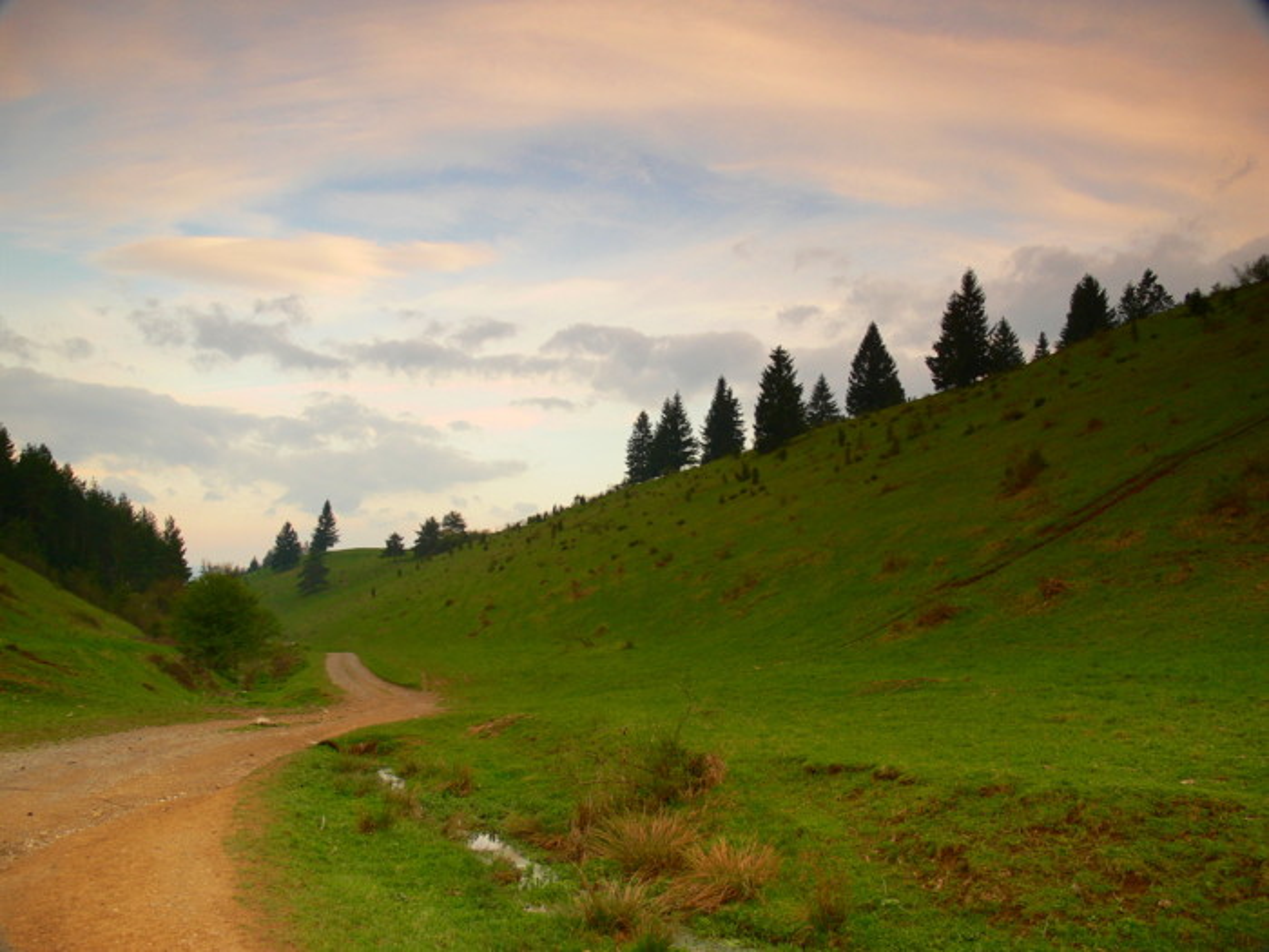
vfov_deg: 40.7
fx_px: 1283
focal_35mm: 35
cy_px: 476
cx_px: 634
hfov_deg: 52.6
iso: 80
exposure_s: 1/50
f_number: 2.8
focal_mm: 7.4
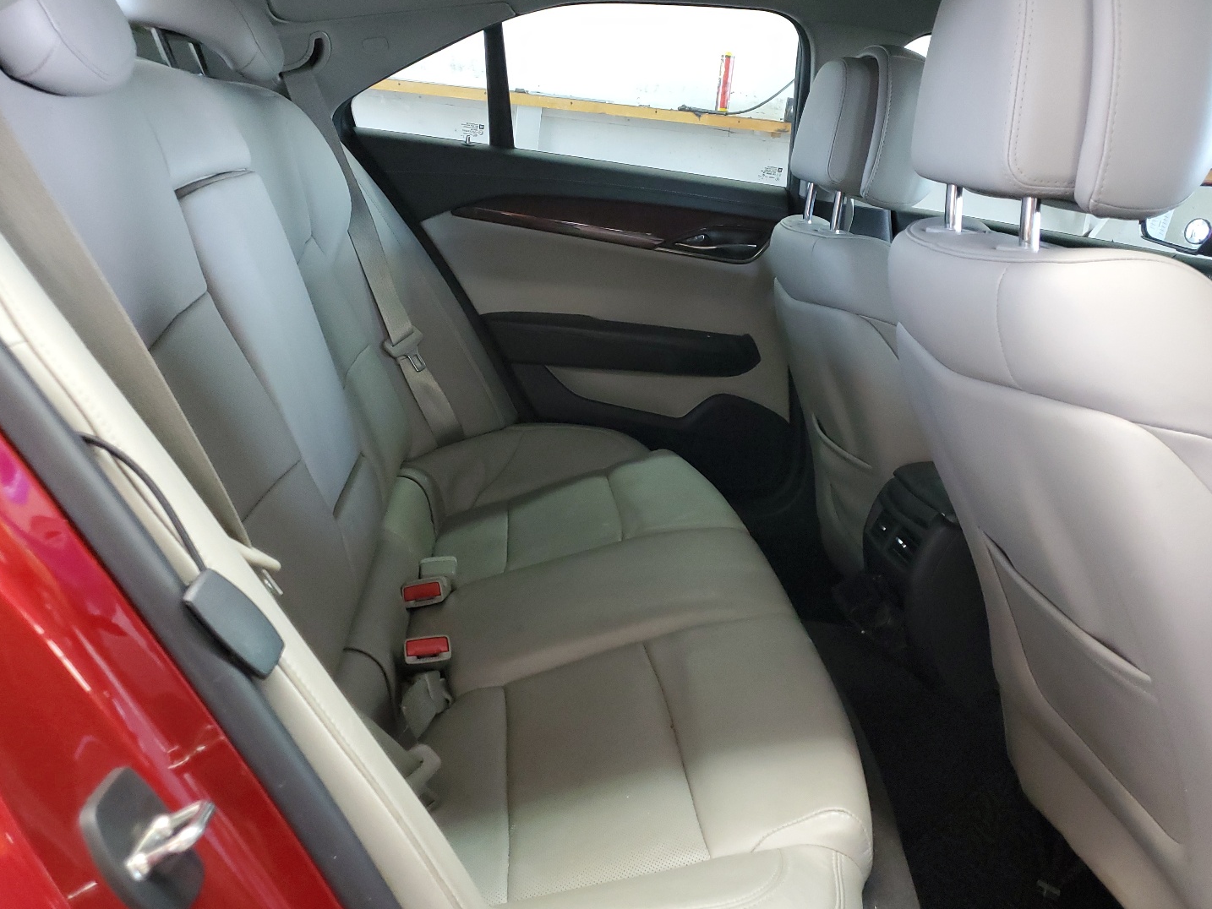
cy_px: 483
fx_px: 1016
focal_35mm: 29
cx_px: 656
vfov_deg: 48.2
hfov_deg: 61.6
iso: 316
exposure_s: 1/40
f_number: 1.5
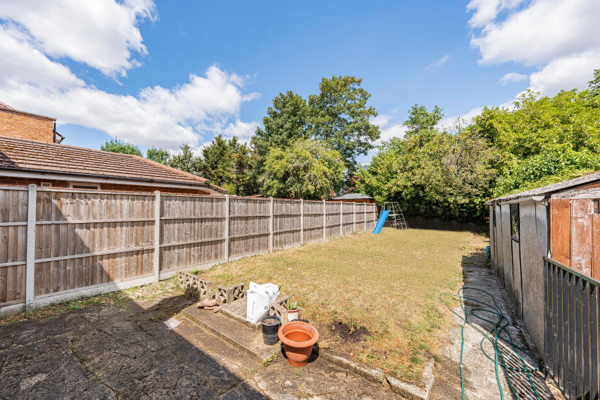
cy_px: 210
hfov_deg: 108.2
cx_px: 282
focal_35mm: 13
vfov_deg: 85.4
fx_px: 217
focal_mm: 12
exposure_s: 1/400
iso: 320
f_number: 9
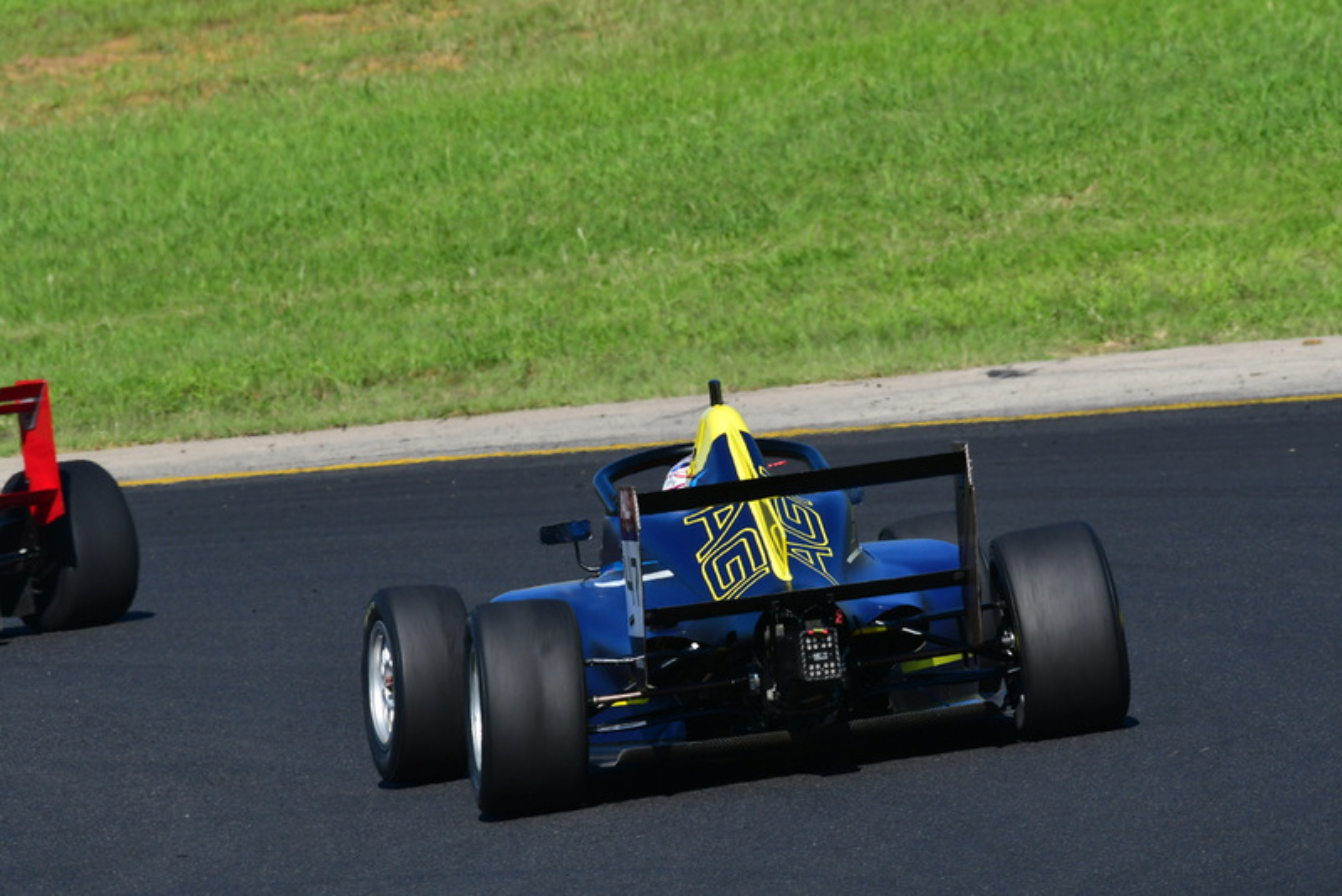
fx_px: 21255
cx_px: 671
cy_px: 448
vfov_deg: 2.4
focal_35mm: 570
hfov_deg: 3.6
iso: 500
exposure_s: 1/640
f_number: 13
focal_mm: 380
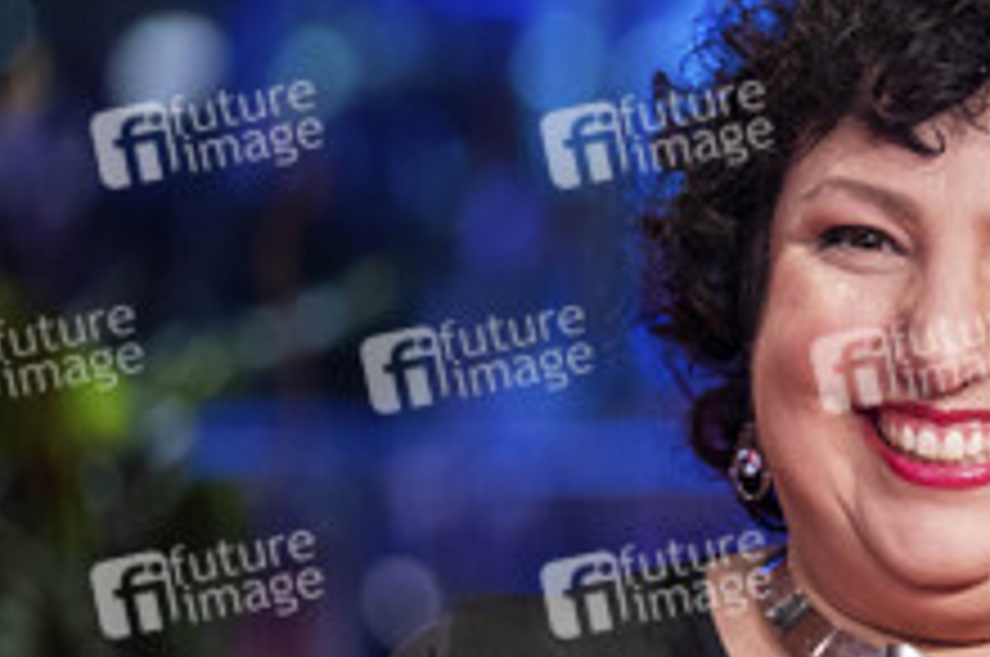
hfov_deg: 6.1
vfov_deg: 4.0
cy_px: 472
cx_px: 988
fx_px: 9336
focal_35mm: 340
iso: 2500
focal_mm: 110.6
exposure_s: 1/110
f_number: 2.8
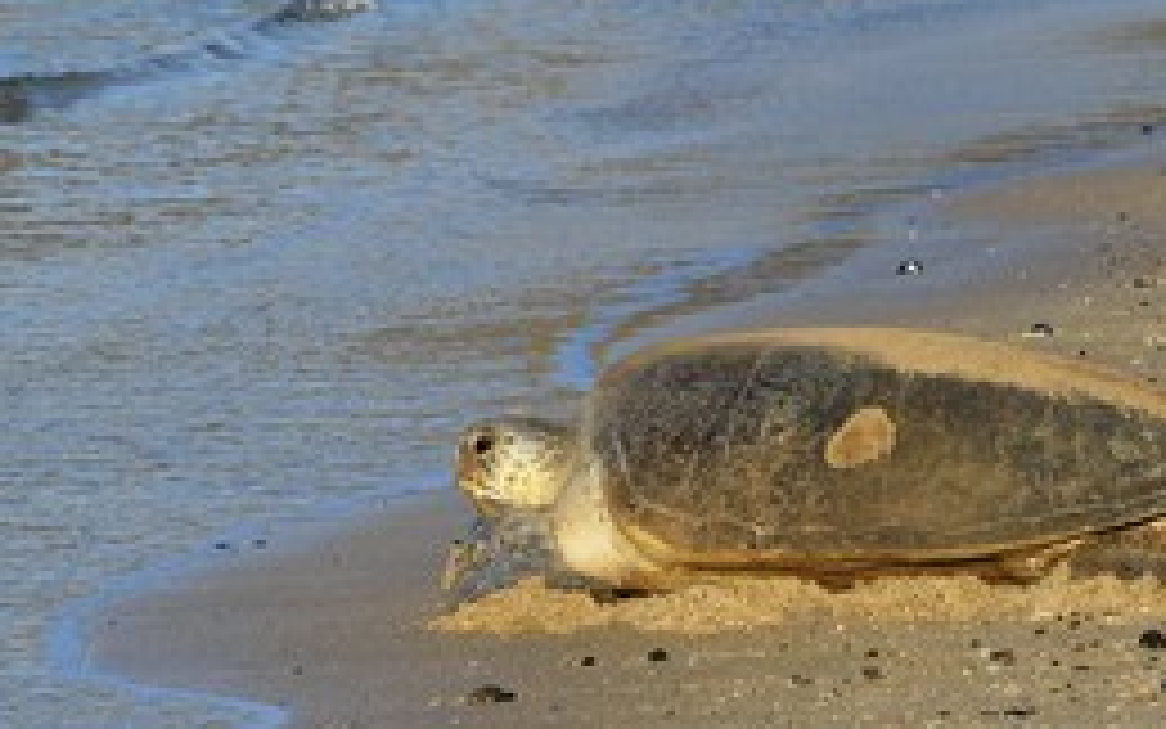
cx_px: 576
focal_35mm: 331
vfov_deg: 4.0
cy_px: 302
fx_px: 10521
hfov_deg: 6.3
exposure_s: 1/320
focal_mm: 200
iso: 400
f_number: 13
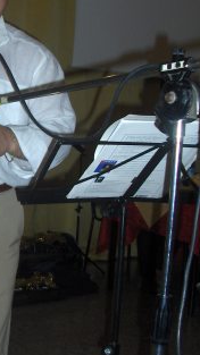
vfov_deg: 28.9
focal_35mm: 73
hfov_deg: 15.9
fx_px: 688
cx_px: -34
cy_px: 159
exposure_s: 1/60
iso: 100
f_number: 2.6
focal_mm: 5.8
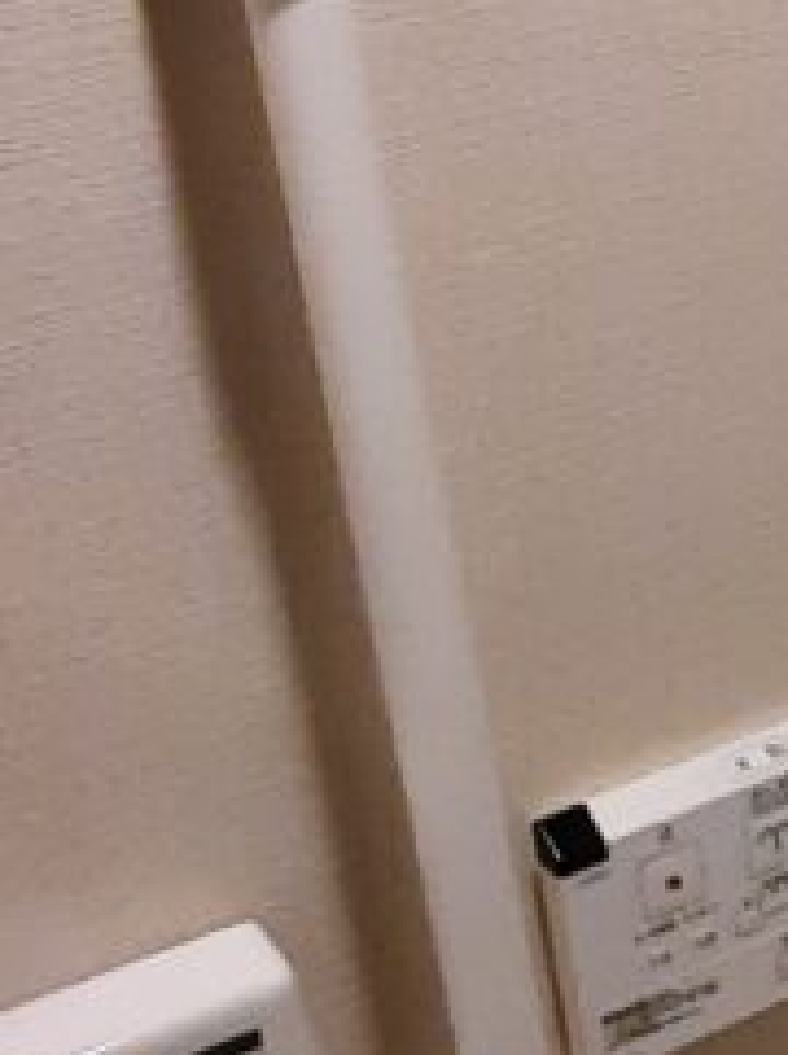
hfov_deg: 16.3
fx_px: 2526
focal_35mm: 83
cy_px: 622
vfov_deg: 23.6
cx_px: 1156
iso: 200
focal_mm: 1.74
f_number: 2.2
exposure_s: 1/50
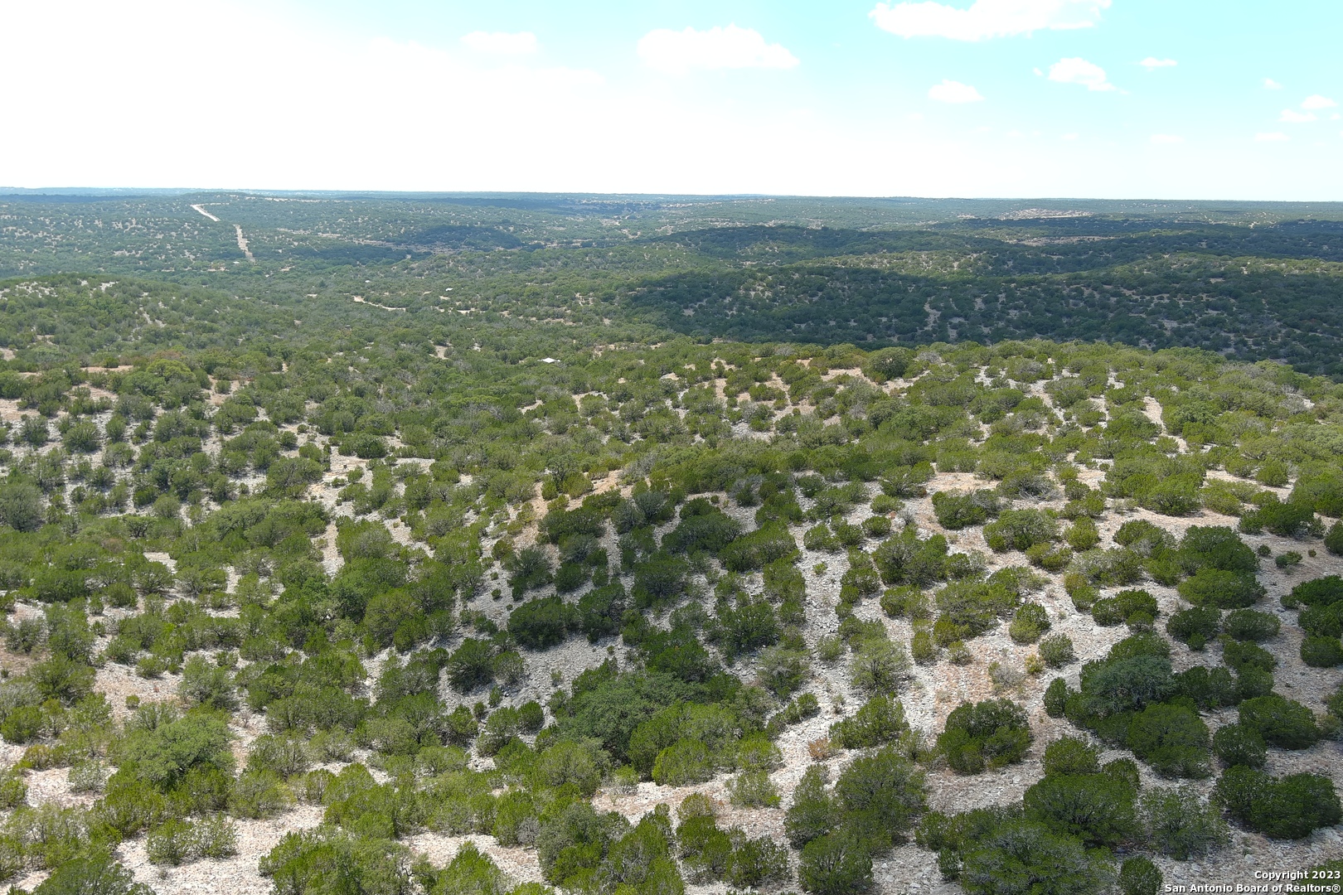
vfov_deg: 45.0
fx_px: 1082
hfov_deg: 63.7
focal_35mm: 29
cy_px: 448
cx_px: 672
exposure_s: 1/640
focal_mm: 10.57
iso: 100
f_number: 2.8
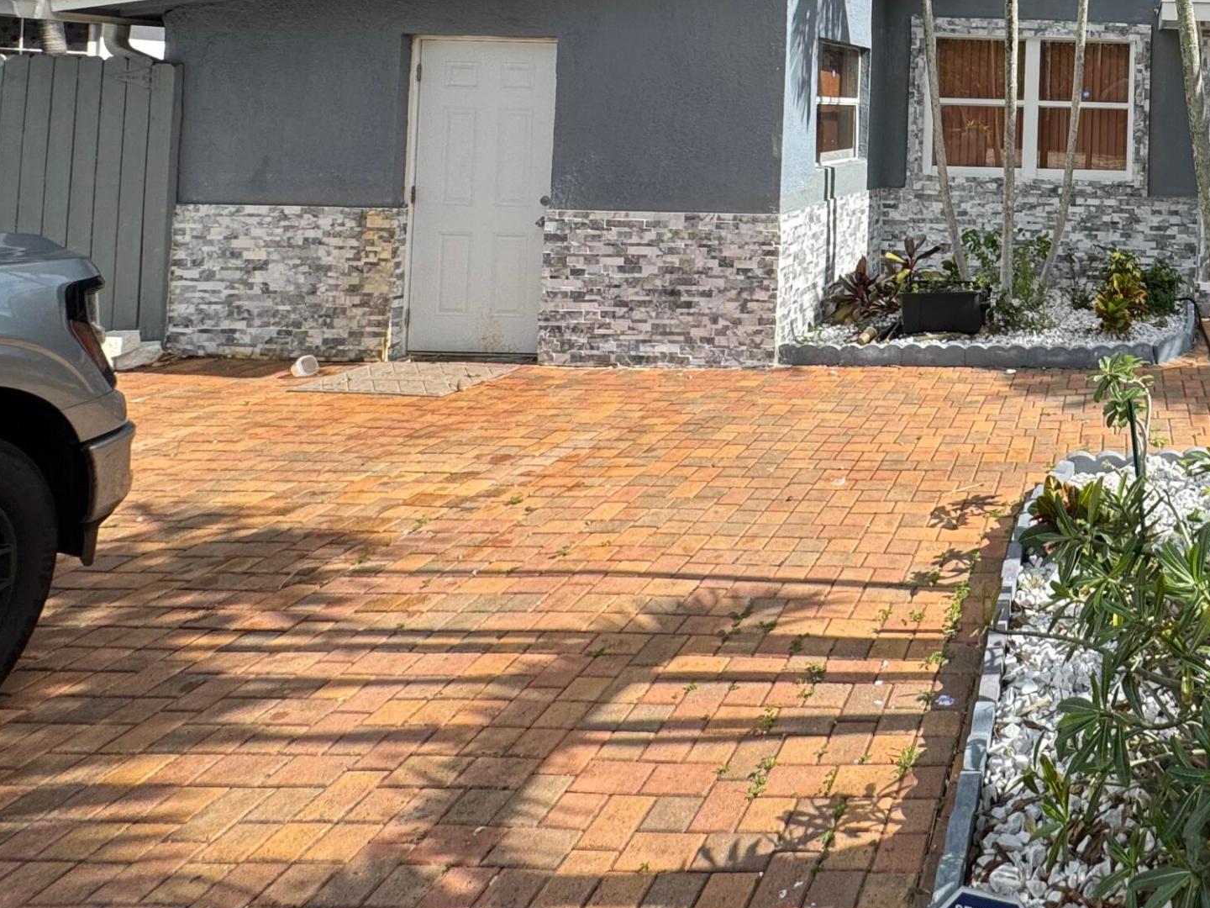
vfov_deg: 45.0
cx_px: 1154
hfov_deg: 53.0
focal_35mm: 28
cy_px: 86
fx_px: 979
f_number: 2.2
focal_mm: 2.22
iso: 50
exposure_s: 1/1277
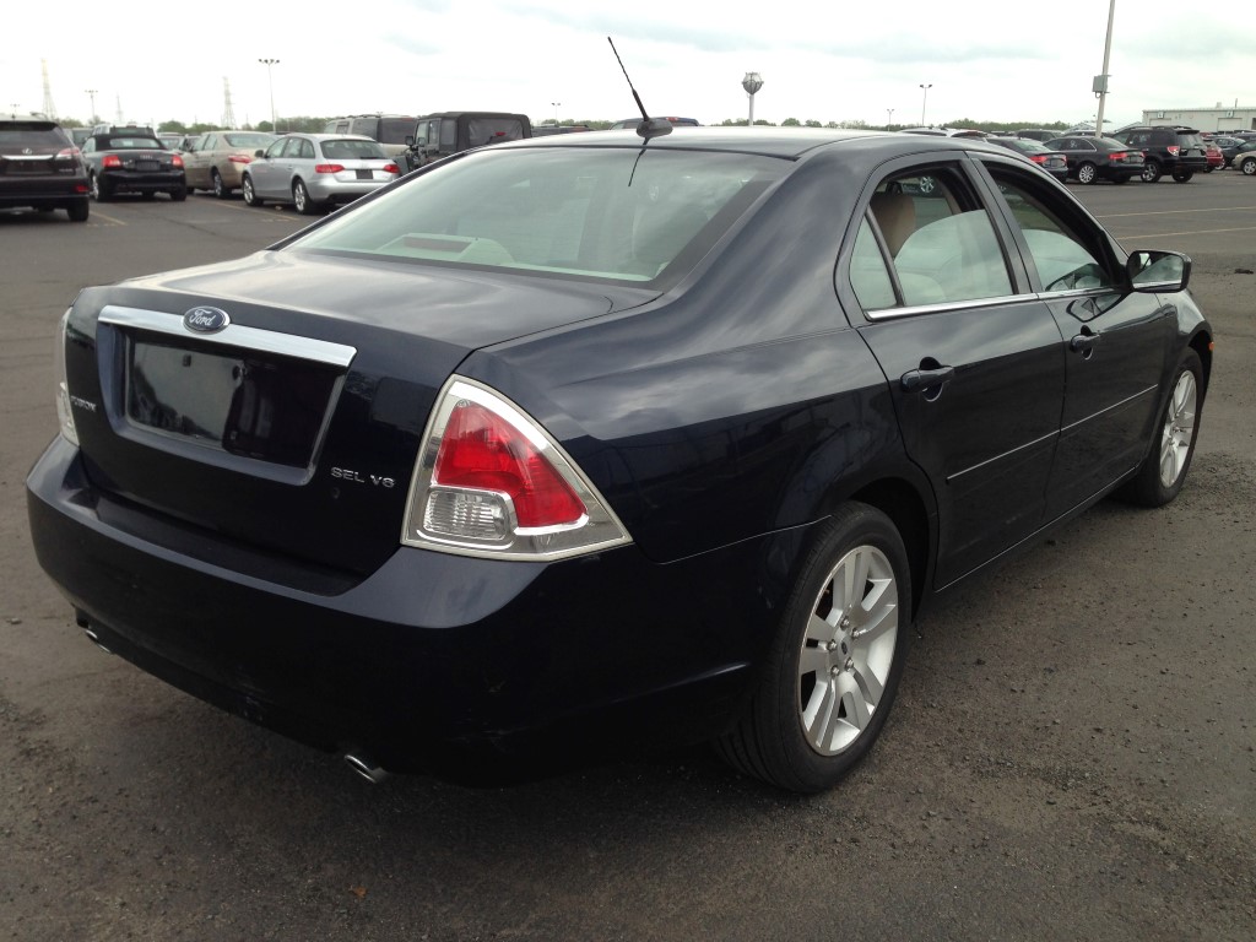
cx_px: 628
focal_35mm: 33
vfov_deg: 42.9
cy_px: 471
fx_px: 1197
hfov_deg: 55.4
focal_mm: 4.12
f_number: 2.4
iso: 50
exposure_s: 1/350
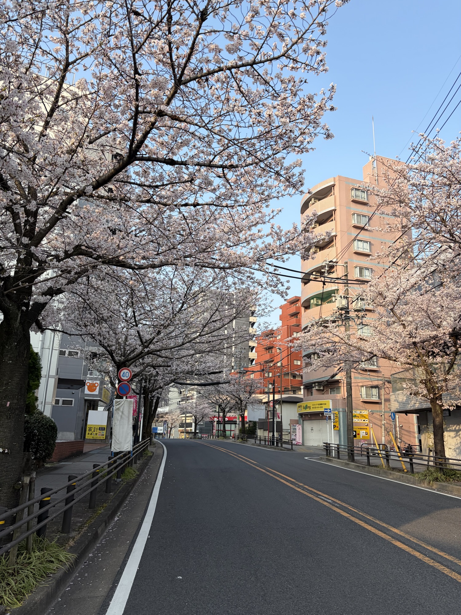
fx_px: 462
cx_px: 230
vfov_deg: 67.3
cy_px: 308
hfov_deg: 53.1
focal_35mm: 26
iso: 50
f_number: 1.6
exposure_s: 1/1135
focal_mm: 5.96
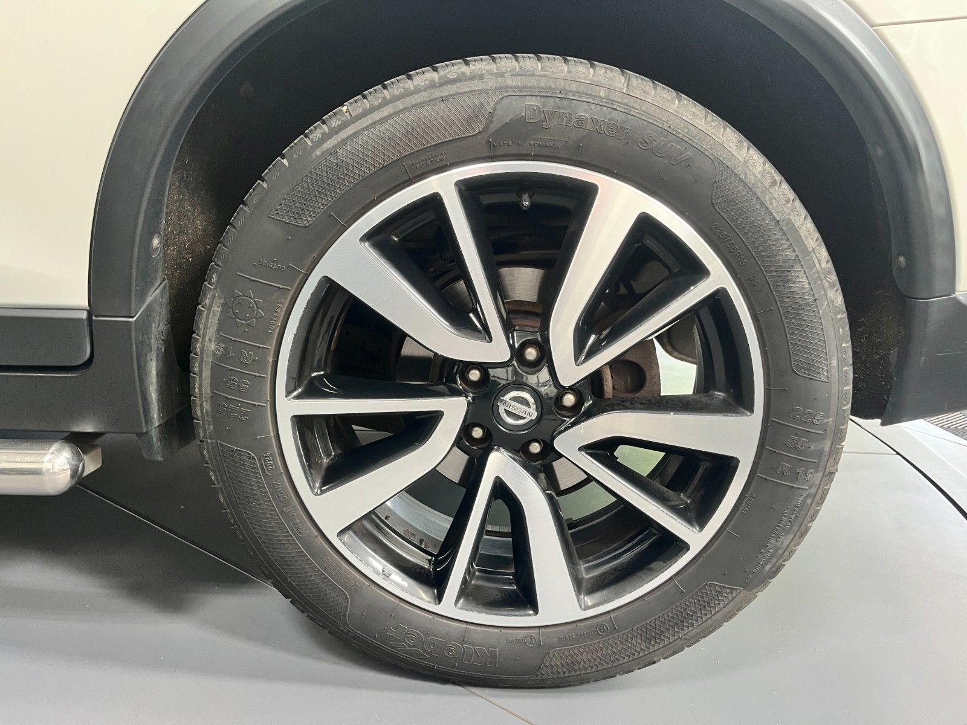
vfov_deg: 53.1
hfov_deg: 67.3
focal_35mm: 26
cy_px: 362
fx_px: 726
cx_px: 484
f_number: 1.6
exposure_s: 1/50
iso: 250
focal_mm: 5.1
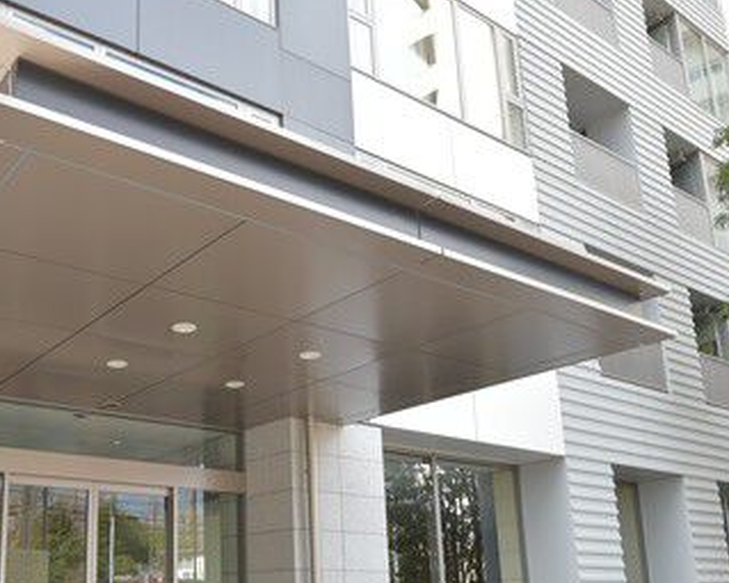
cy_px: 429
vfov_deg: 39.2
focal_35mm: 37
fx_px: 798
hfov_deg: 47.5
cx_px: 192
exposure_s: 1/125
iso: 400
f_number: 8
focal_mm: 21
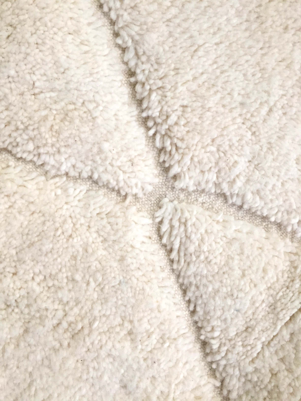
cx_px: 150
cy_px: 200
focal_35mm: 29
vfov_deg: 61.7
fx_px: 336
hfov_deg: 48.2
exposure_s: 1/33
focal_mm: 4.15
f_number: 2.2
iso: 160
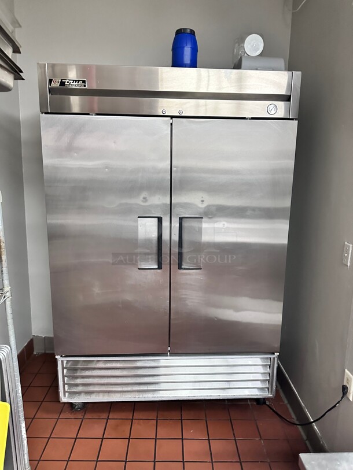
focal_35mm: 24
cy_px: 235
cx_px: 176
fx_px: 326
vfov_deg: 71.6
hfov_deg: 56.8
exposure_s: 1/60
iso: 640
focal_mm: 6.86
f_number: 1.78
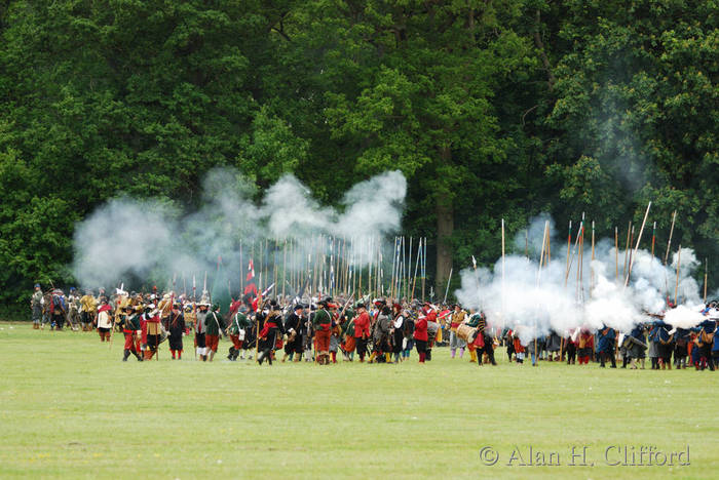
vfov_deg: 6.1
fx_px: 4497
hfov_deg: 9.1
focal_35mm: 225
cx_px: 360
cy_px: 240
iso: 400
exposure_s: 1/500
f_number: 5
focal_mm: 150
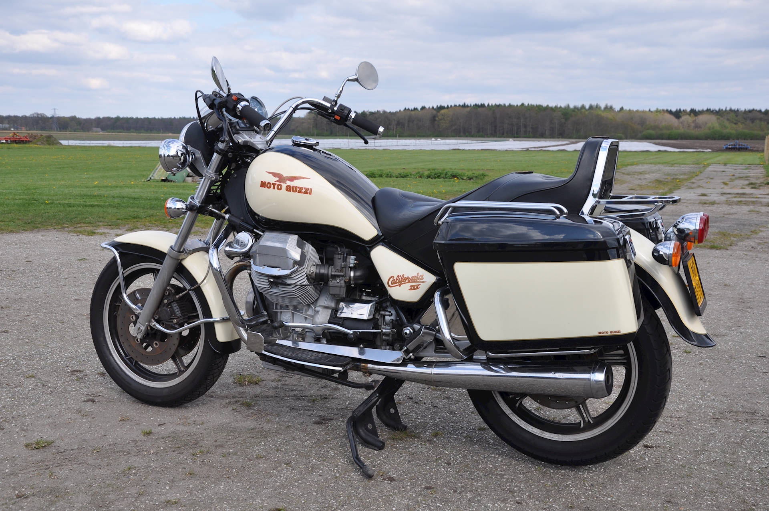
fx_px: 896
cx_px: 384
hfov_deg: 46.5
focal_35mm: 42
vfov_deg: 31.8
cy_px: 256
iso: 200
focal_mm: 28
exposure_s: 1/320
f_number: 9
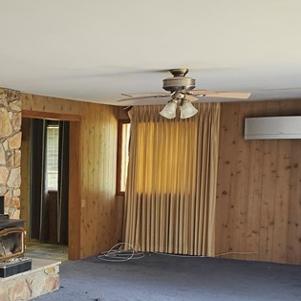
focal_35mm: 66
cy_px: 220
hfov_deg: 25.3
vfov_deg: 25.8
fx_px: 649
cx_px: 32
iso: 160
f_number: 1.7
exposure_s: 1/180
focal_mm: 6.3
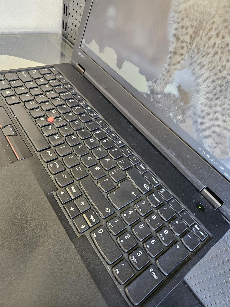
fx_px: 204
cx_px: 115
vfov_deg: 73.9
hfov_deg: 58.9
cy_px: 154
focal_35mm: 23
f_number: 1.8
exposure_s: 1/50
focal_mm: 5.4
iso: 640
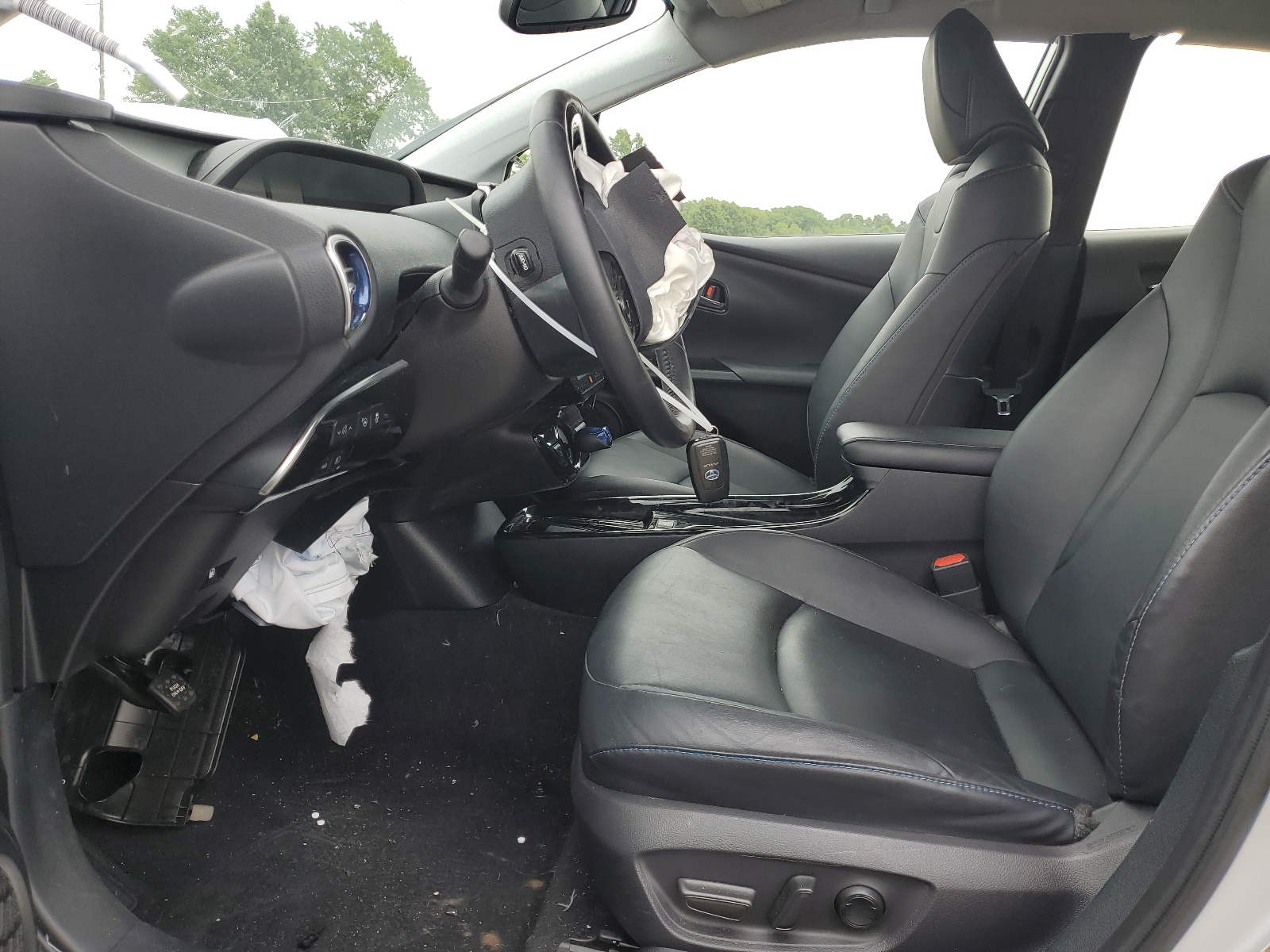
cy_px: 476
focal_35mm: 26
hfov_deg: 67.3
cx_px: 635
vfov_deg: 53.1
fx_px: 954
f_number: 1.5
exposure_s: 1/455
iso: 50
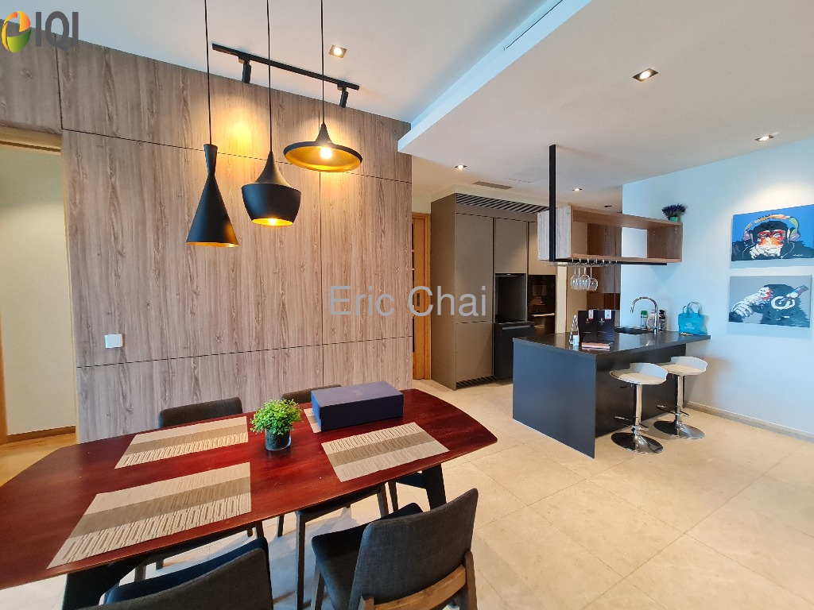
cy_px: 305
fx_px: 306
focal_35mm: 13
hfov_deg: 106.2
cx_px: 407
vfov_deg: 89.9
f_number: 2.2
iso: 320
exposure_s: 1/50
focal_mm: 2.2
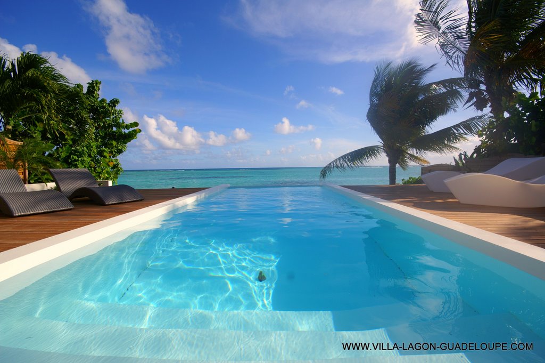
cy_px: 182
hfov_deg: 100.4
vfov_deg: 77.2
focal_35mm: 15
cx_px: 272
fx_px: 227
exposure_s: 1/320
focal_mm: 10
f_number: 10
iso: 100
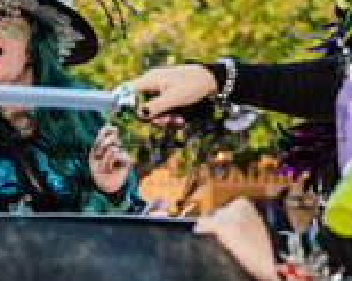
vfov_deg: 9.4
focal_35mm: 164
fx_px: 1707
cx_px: 2
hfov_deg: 11.7
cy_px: 94
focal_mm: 56
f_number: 2.8
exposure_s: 1/160
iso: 400
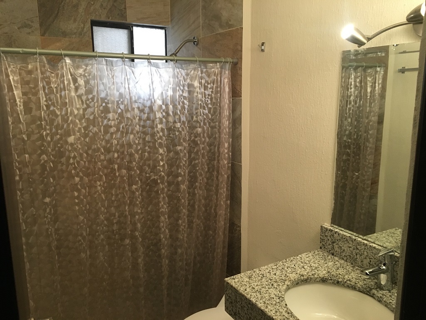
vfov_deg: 48.2
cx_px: 213
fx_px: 357
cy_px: 160
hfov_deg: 61.7
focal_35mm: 29
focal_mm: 4.15
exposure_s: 1/30
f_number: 2.2
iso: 160
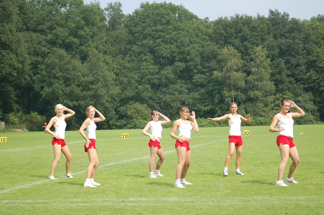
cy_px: 108
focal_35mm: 105
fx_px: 943
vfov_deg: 13.0
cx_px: 162
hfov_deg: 19.5
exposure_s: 1/1000
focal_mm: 70
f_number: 4
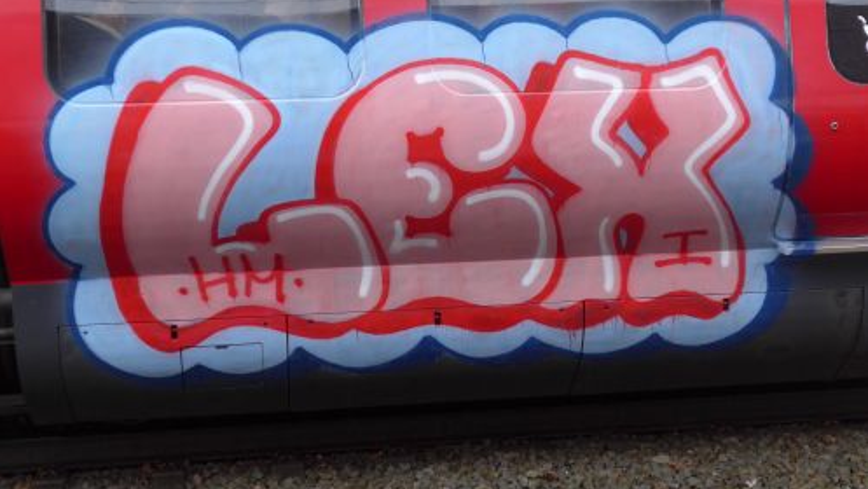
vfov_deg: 21.1
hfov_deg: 36.6
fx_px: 1312
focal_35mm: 57
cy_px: 176
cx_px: 435
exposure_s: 1/60
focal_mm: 10.7
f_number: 3.3
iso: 400
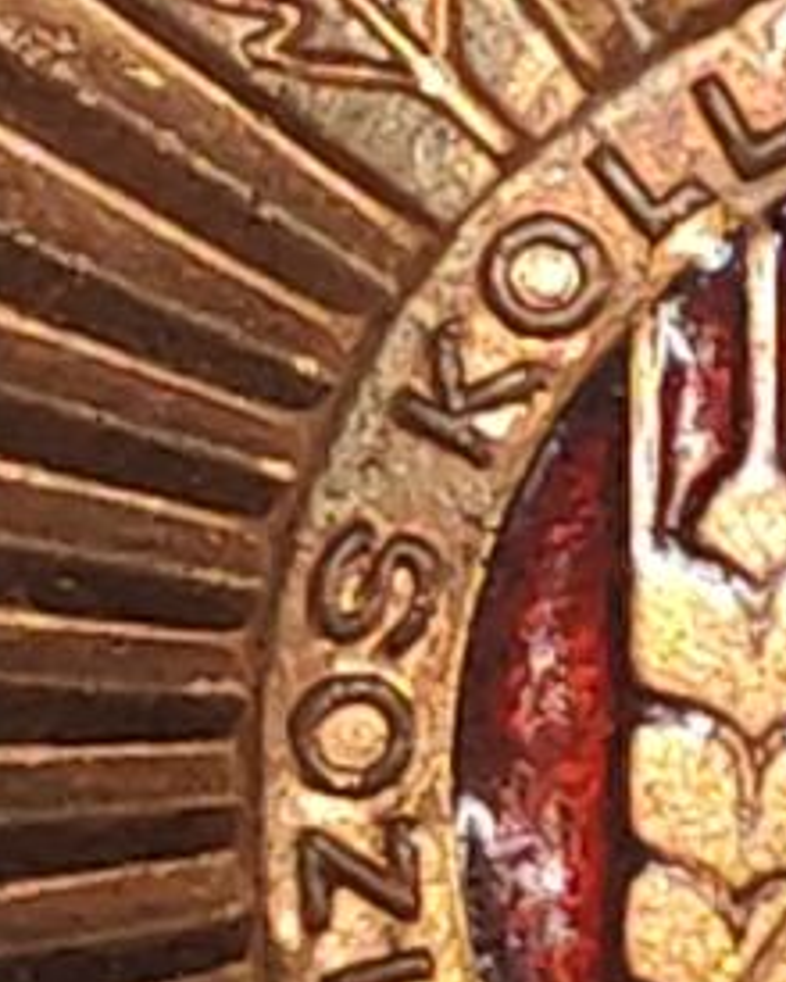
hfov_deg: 3.6
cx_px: 1136
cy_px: 411
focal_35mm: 434
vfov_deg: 4.5
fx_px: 12620
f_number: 1.95
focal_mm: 5.52
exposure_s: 1/33
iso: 500
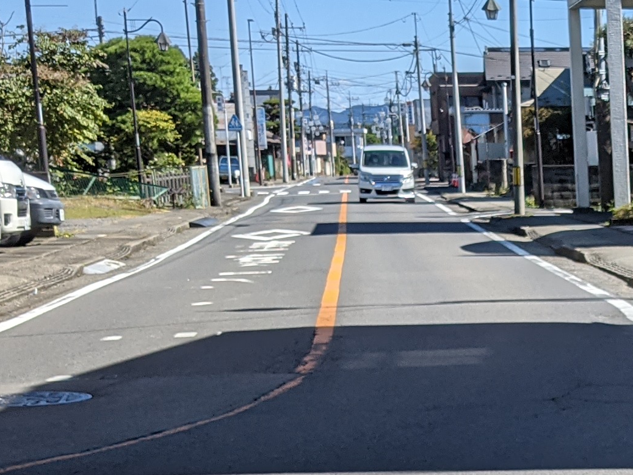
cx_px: 847
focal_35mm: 105
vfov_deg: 13.7
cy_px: 558
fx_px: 1920
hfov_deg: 17.4
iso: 55
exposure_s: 1/2933
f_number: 1.73
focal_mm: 4.38
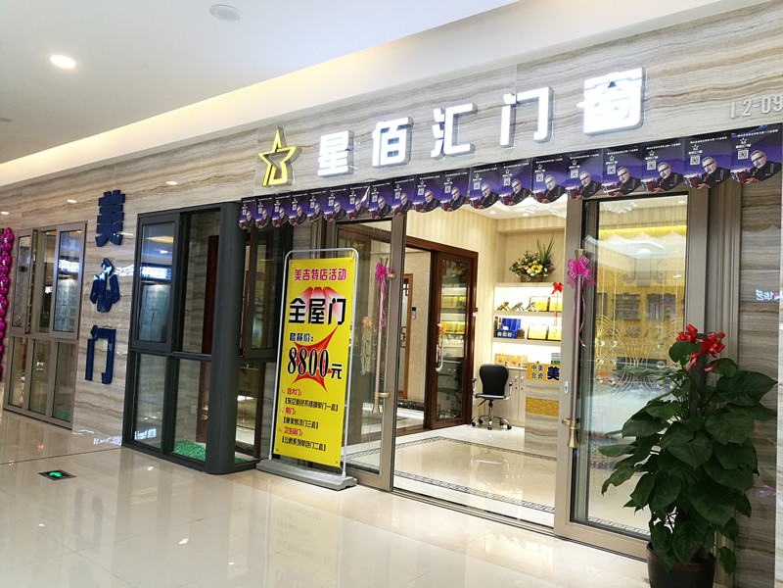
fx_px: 611
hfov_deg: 65.3
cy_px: 294
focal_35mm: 27
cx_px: 392
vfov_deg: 51.4
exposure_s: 1/50
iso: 160
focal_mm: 4.5
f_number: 2.2
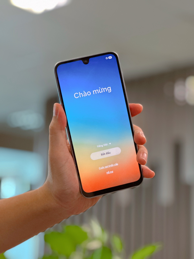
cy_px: 130
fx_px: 575
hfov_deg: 19.1
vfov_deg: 25.3
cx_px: 97
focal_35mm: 77
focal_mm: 9
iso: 400
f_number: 2.8
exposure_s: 1/40
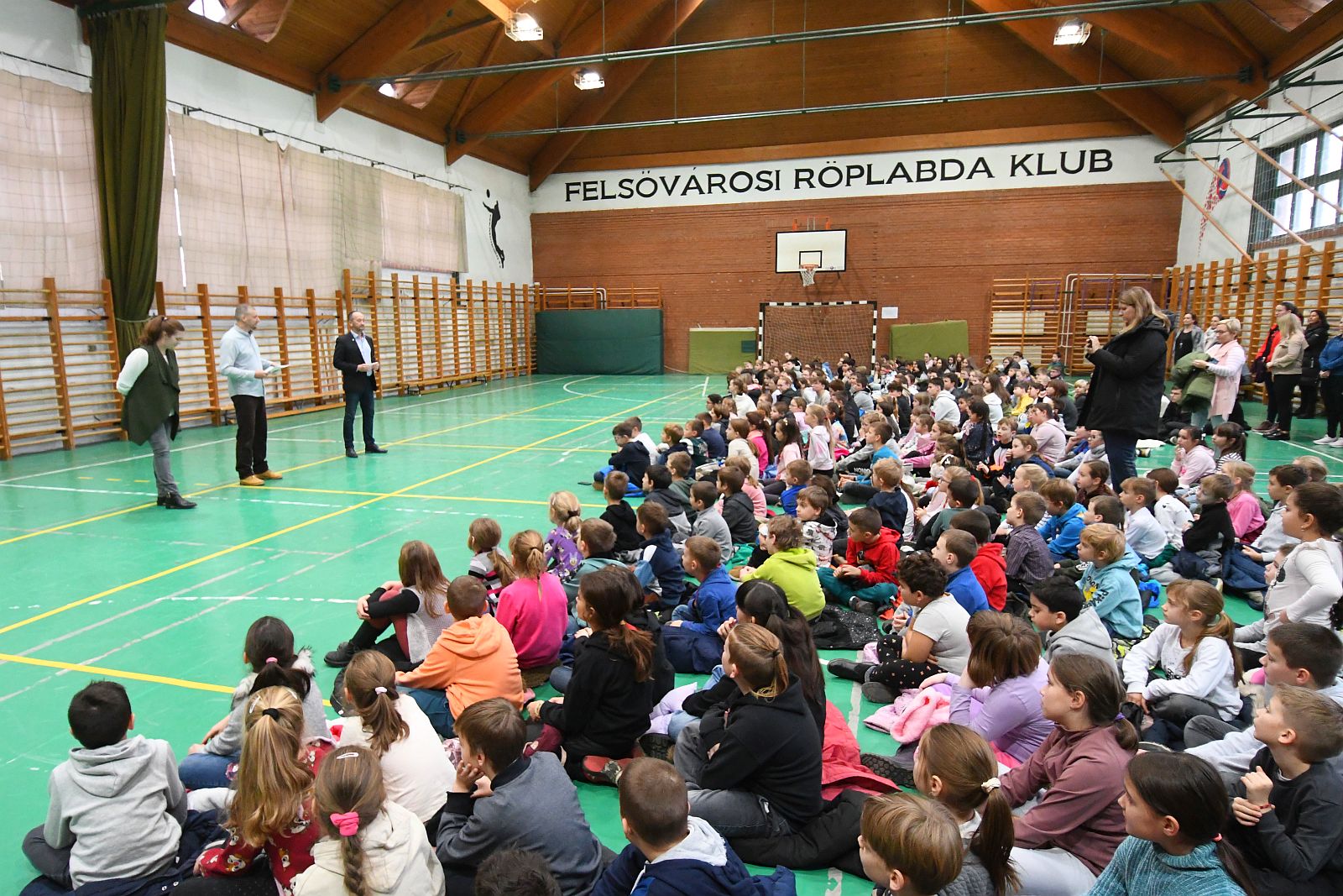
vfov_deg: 57.2
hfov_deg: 78.6
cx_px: 672
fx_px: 821
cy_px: 448
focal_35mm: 22
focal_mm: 15
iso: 5000
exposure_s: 1/160
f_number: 6.3
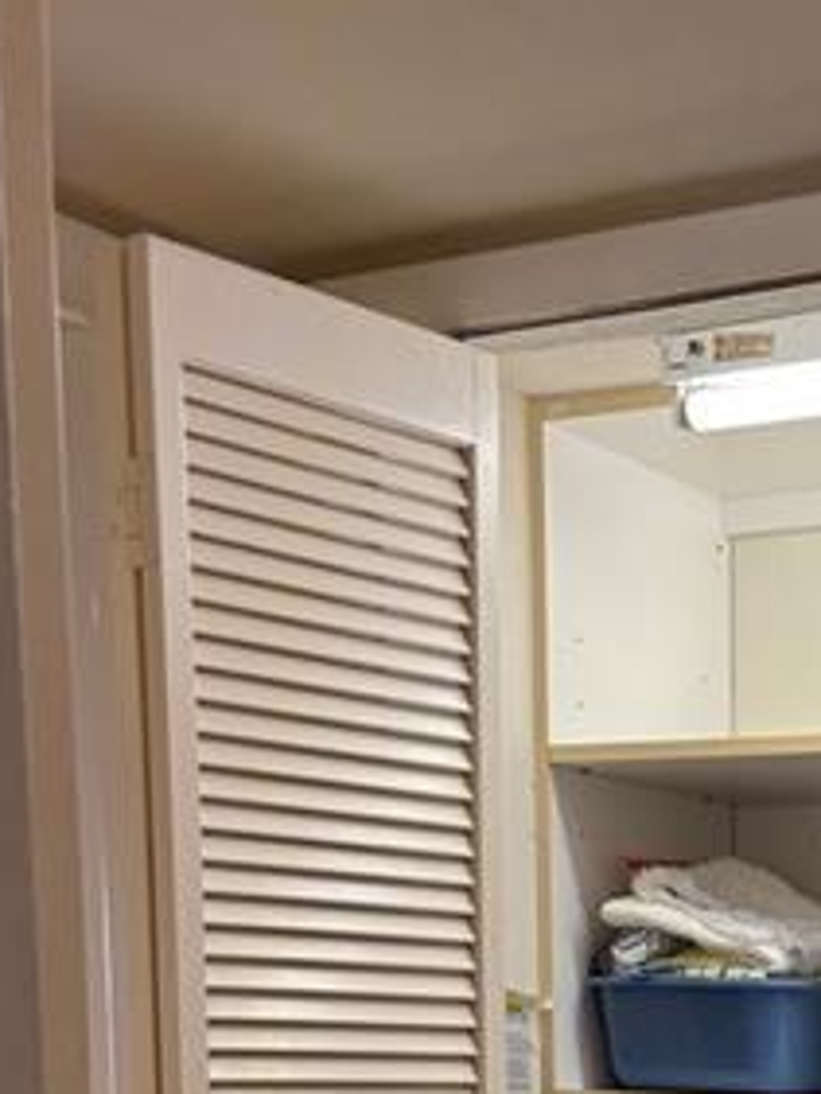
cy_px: 1386
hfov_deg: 19.4
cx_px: 1019
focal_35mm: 71
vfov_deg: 24.3
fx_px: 2244
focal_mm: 5.96
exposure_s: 1/120
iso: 125
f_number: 1.6
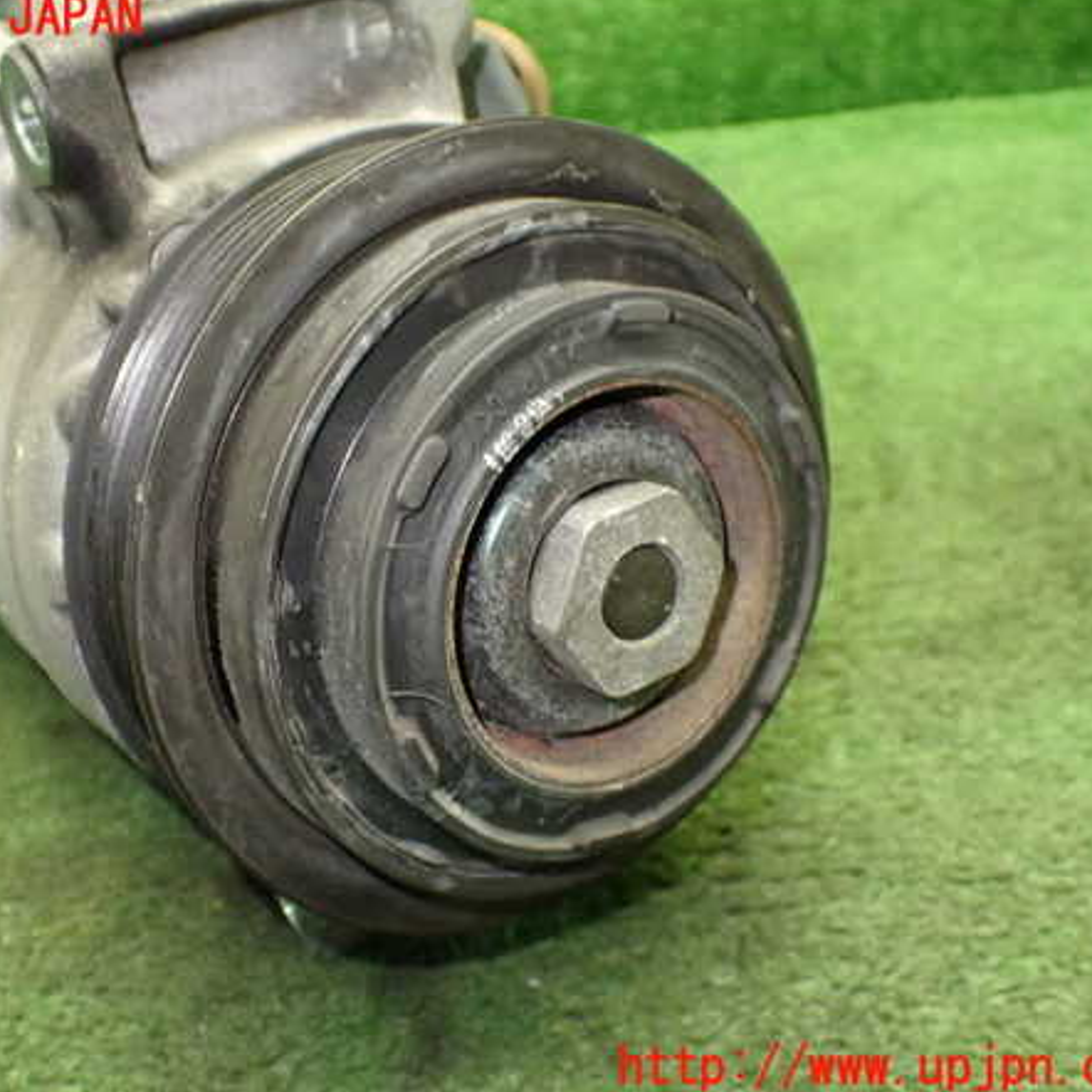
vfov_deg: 46.0
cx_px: 435
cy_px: 544
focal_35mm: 36
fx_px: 1285
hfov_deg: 45.8
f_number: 2.3
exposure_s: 1/80
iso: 800
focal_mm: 5.4
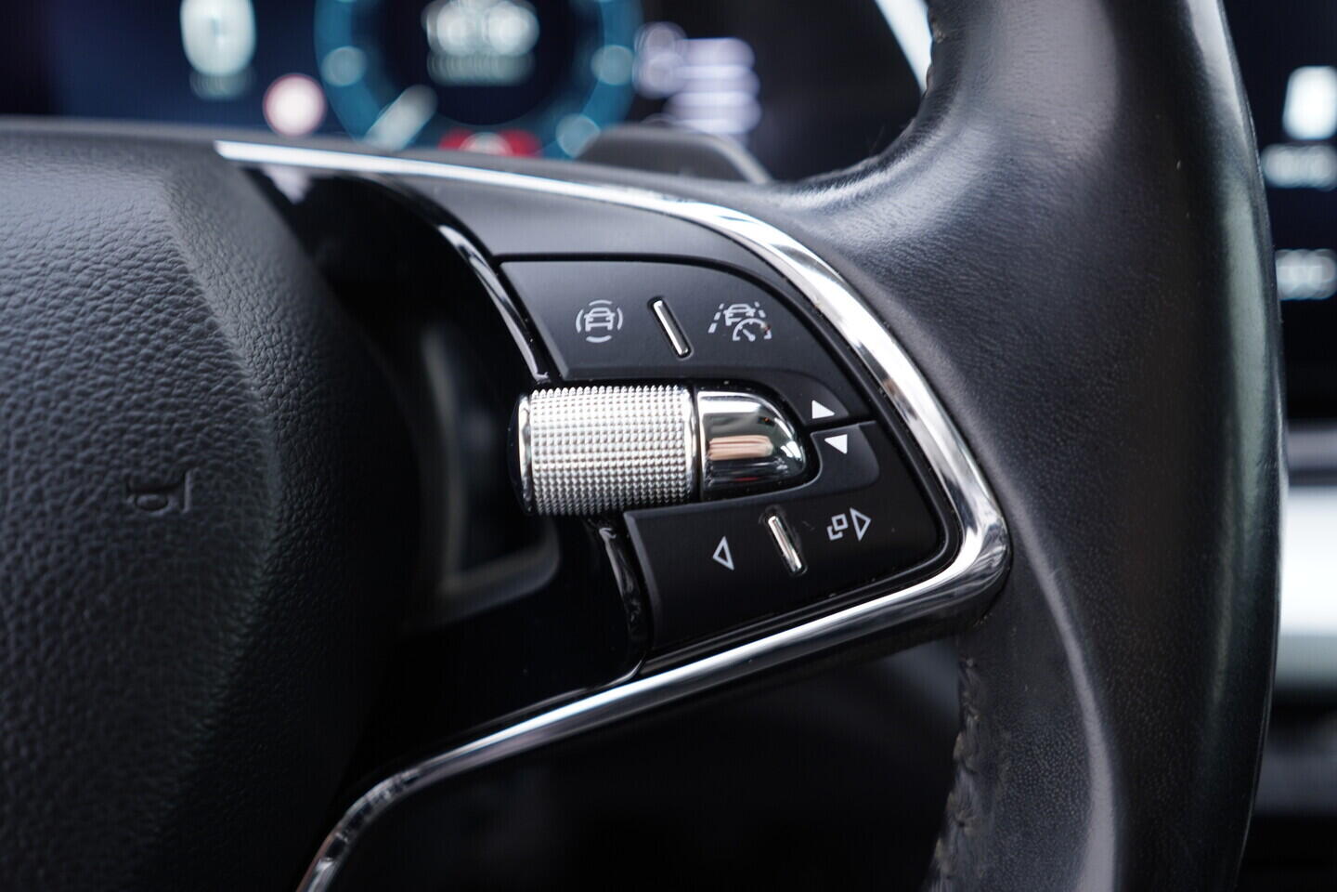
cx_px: 668
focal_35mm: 36
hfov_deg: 53.1
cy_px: 446
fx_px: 1337
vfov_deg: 36.9
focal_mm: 24
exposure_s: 1/40
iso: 250
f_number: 2.8
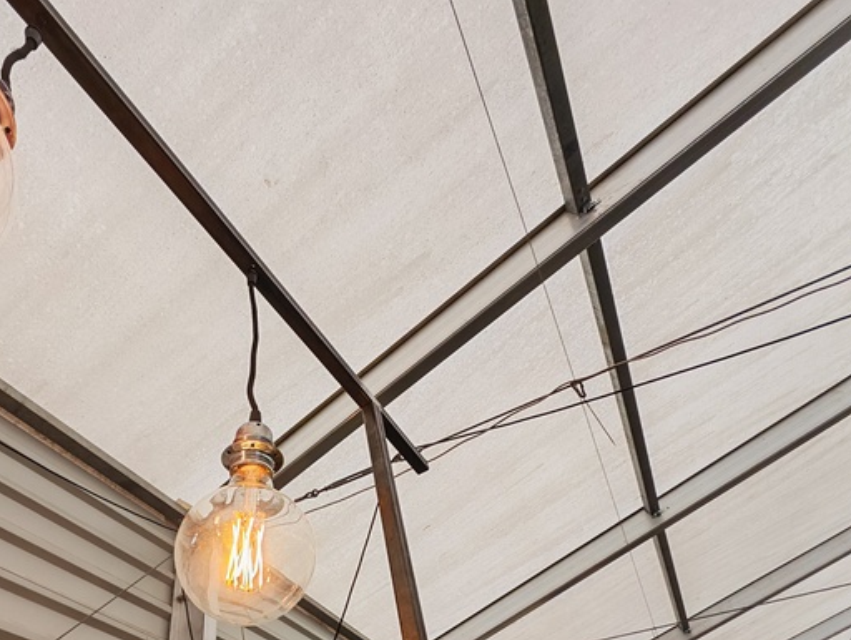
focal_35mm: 20
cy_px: 526
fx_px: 492
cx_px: 281
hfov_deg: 78.9
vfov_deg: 59.9
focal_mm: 1.82
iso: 100
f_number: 2
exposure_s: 1/50
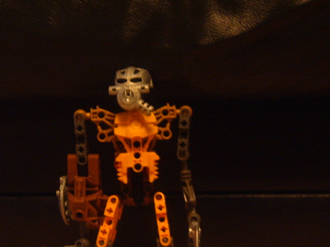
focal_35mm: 62
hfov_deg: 31.1
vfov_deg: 23.6
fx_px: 591
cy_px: 159
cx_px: 131
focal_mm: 6.2
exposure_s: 1/2
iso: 141
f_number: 2.9
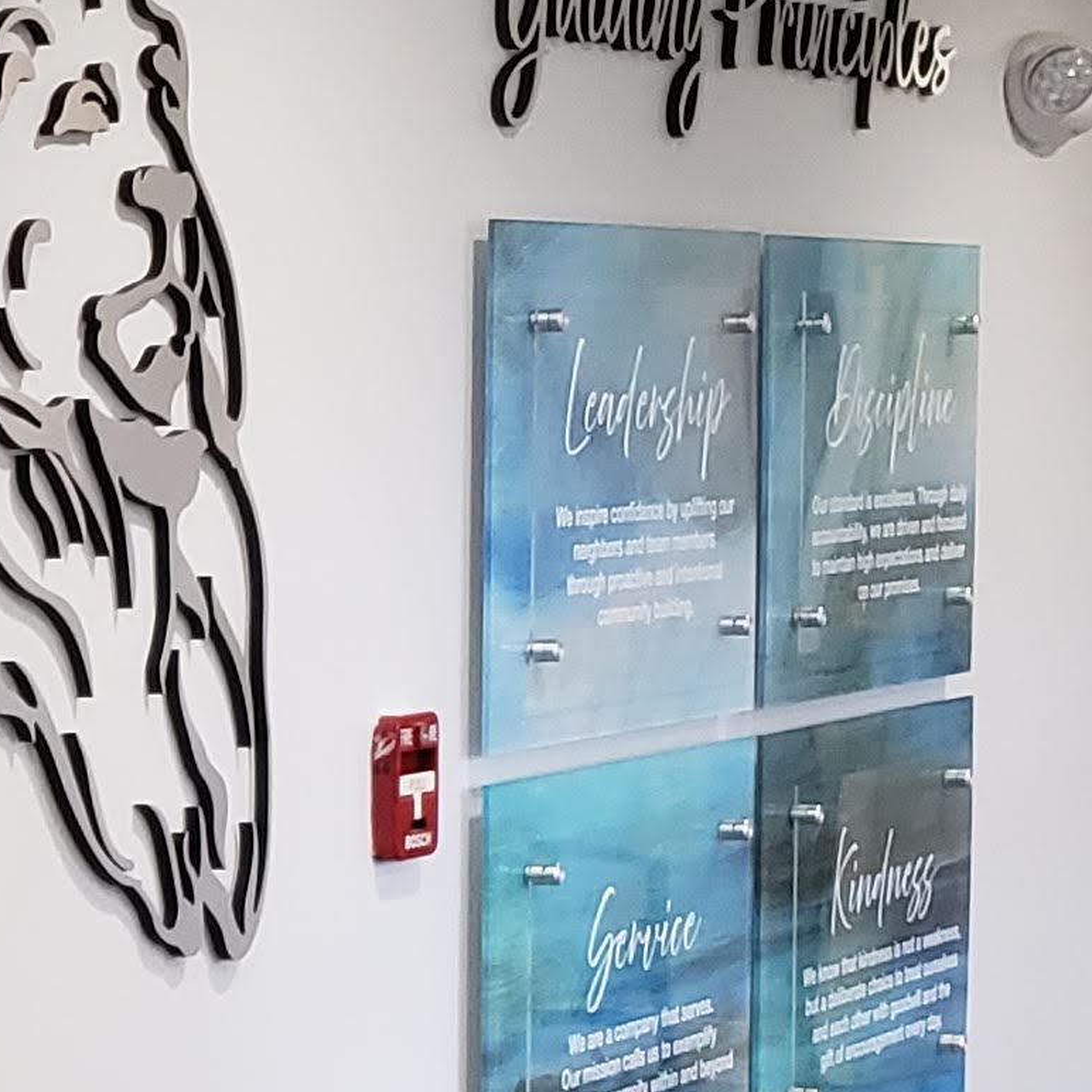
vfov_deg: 14.3
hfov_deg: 13.7
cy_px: 1137
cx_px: -515
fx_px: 4283
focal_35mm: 120
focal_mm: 4.3
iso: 250
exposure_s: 1/60
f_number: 1.5
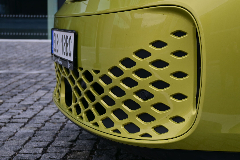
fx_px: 507
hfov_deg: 26.6
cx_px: 133
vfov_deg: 18.0
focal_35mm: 76
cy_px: 86
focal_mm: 44
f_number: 6.3
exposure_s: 1/160
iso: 100
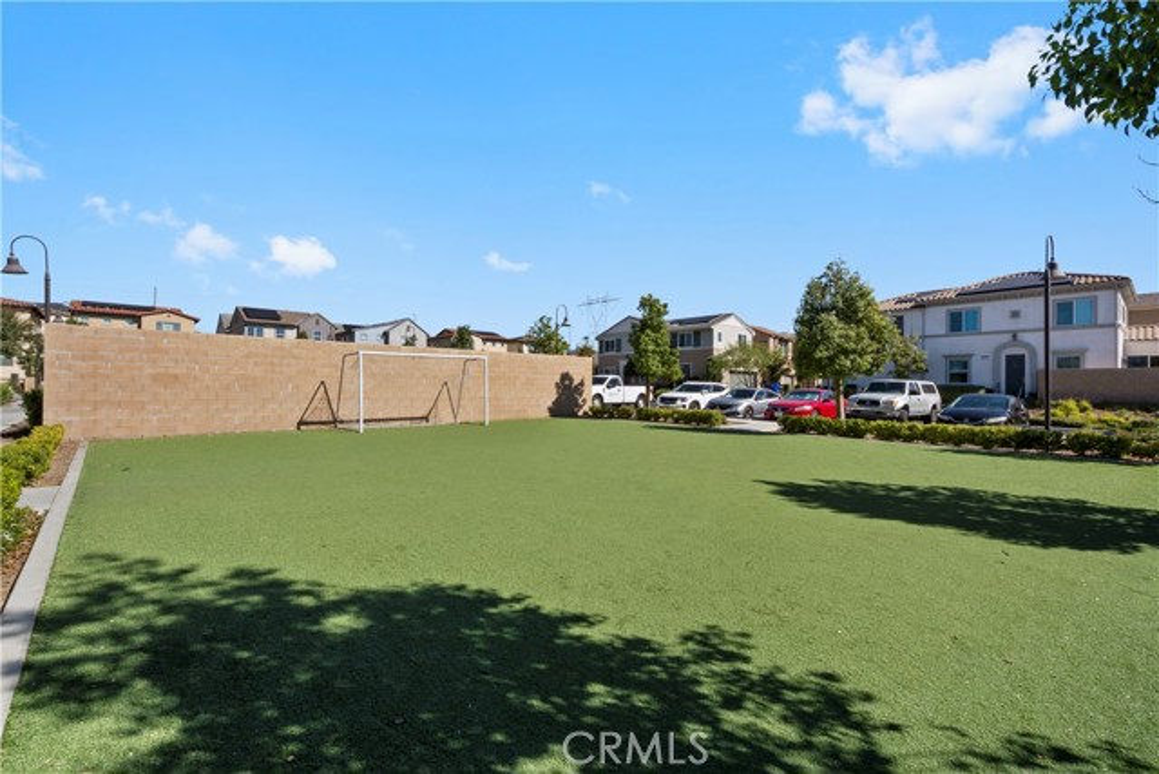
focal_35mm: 16
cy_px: 387
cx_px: 580
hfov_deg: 96.7
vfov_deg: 73.8
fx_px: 515
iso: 40
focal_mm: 16
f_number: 22
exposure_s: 1/13
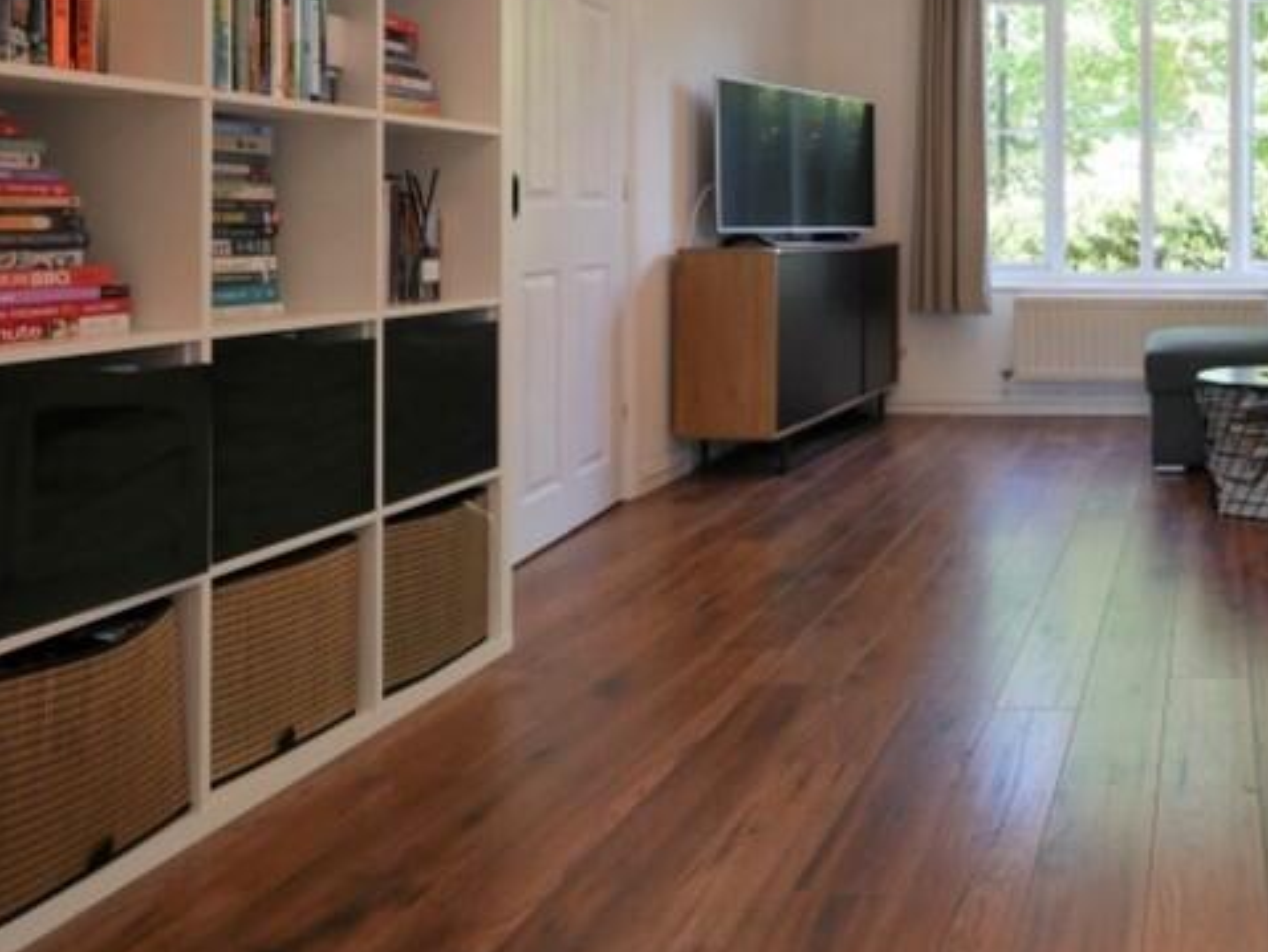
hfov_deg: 50.9
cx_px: 1204
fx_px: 1099
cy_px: 213
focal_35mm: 30
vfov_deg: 44.9
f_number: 4
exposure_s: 1/60
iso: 320
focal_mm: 7
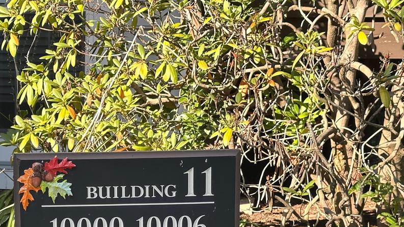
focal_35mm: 95
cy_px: 231
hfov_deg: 22.3
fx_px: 1018
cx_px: 102
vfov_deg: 12.6
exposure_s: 1/377
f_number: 1.78
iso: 64
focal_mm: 6.86
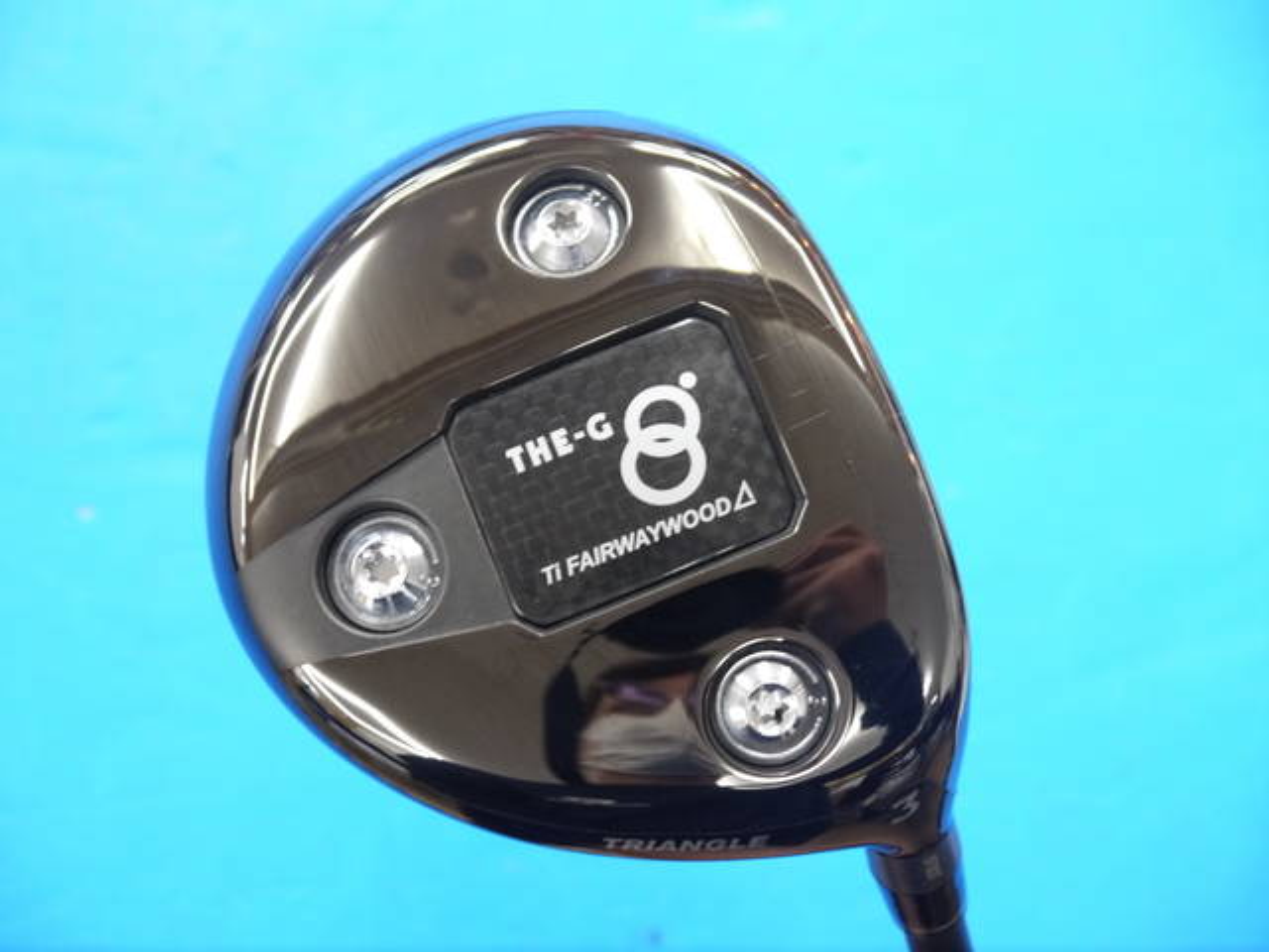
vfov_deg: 17.6
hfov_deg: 23.3
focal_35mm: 84
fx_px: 3079
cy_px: 476
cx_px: 634
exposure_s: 1/50
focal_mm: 42
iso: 800
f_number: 5.6
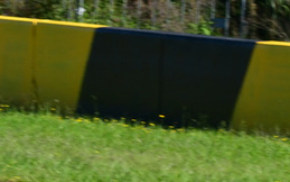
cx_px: 91
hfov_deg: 2.2
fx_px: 7462
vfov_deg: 1.4
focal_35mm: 944
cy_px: 175
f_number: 11
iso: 500
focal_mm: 200
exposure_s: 1/640
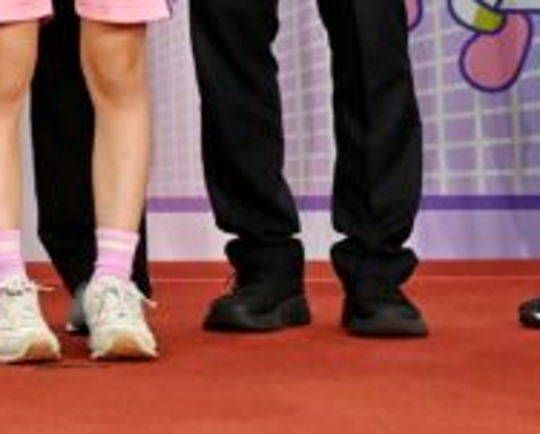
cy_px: -536
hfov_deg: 7.9
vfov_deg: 6.3
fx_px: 3762
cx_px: -540
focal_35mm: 235
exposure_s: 1/125
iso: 560
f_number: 4
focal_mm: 46
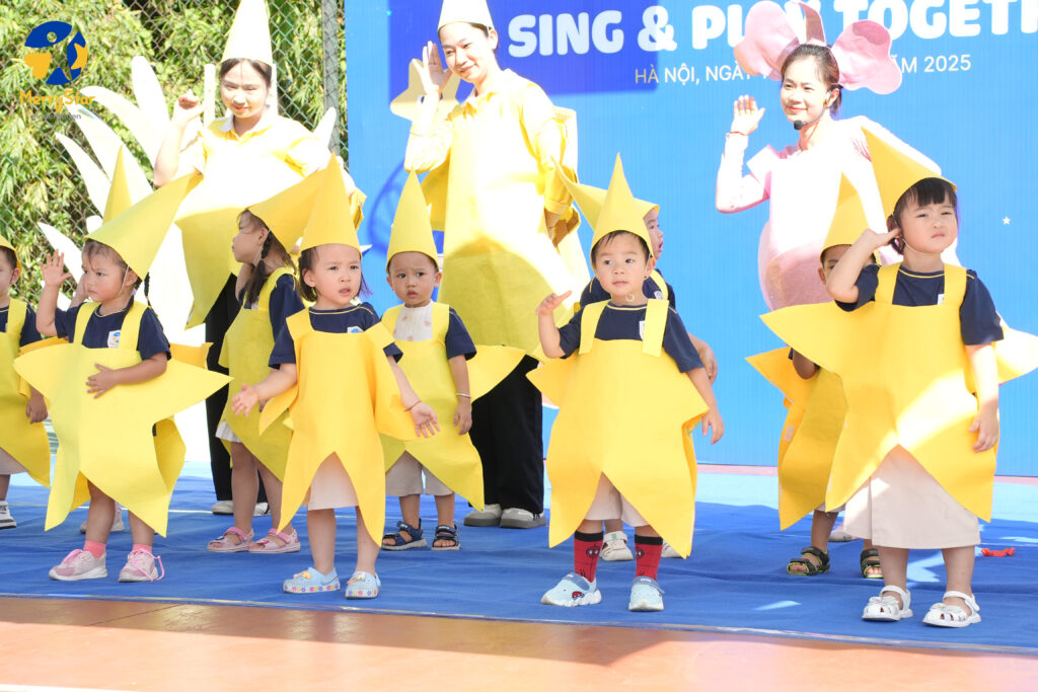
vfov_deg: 14.3
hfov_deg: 21.2
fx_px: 2768
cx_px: 519
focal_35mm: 96
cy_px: 346
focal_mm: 64
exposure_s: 1/320
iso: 320
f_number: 5.6
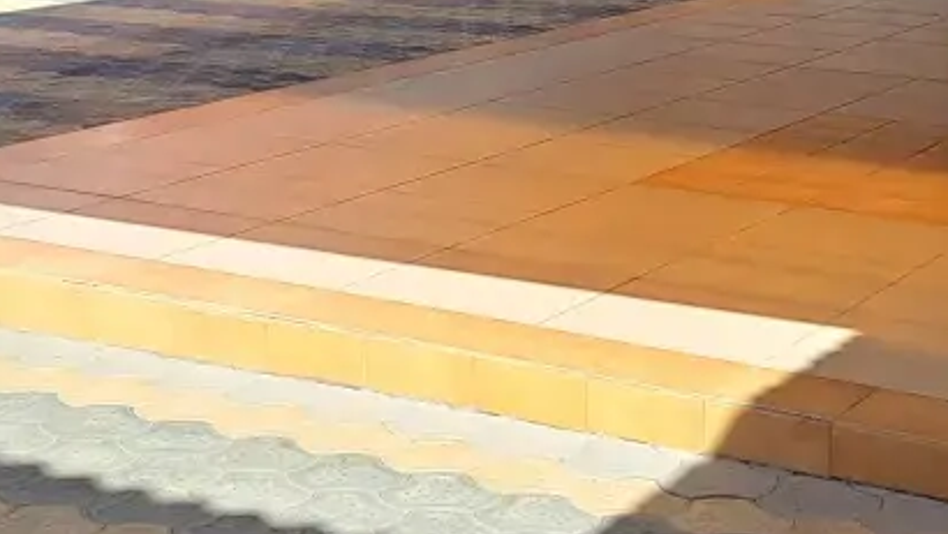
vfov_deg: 14.1
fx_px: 2137
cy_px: 86
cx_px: 479
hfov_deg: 25.0
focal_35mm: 85
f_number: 1.8
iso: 32
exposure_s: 1/951
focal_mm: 4.65
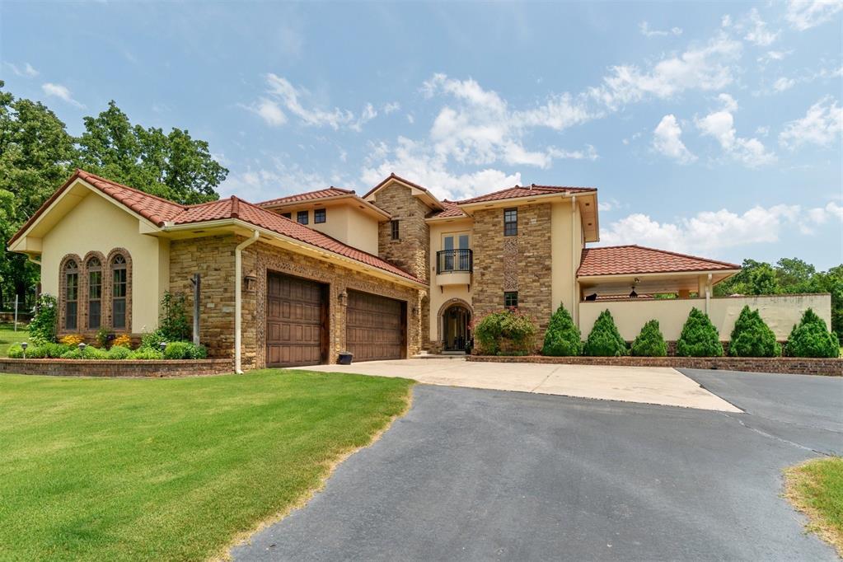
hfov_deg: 95.0
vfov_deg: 72.1
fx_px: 386
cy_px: 281
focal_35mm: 16
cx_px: 422
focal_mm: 11
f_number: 8
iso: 100
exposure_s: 1/640
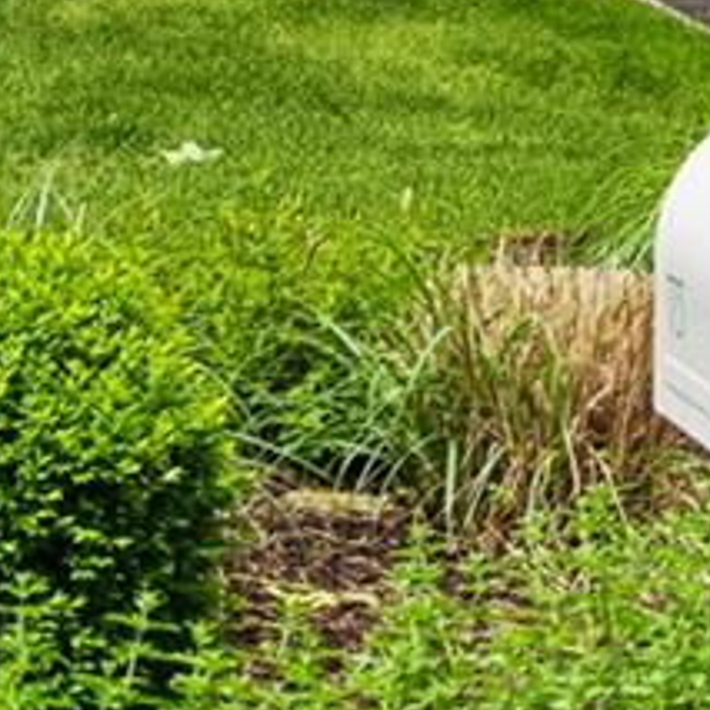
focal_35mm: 241
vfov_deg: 7.1
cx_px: 2250
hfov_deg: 6.5
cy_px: -603
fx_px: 5594
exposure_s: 1/250
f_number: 7.1
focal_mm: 29.5
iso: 100
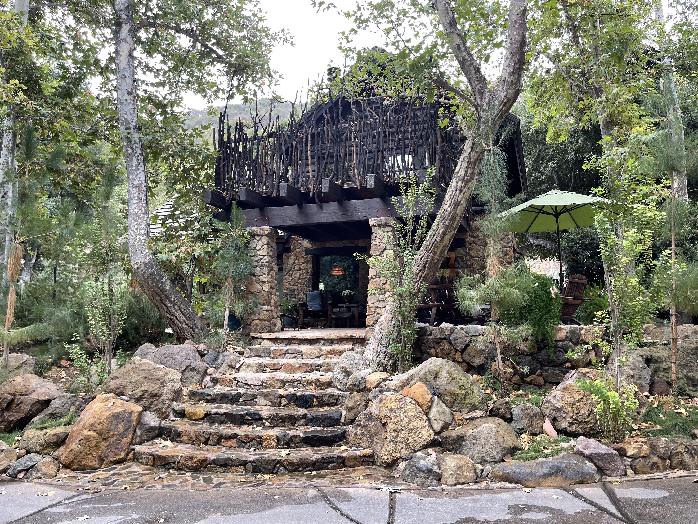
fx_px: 524
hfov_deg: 67.3
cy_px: 262
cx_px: 349
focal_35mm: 26
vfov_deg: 53.1
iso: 50
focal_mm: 5.1
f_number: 1.6
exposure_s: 1/121
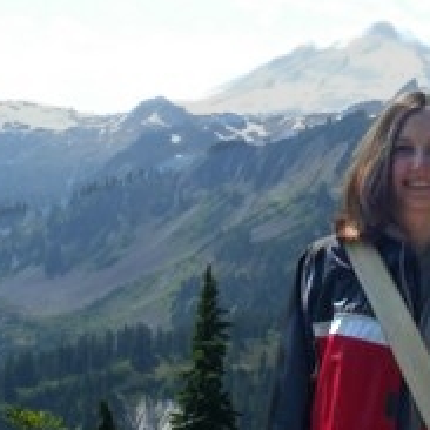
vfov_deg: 26.0
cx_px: 390
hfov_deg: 25.3
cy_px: 164
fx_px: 928
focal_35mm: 66
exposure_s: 1/640
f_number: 4.4
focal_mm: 6.3
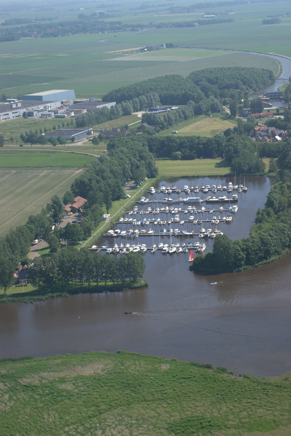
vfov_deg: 24.6
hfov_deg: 16.6
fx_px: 1000
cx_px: 146
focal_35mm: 82
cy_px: 218
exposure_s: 1/125
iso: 100
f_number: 9
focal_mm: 55
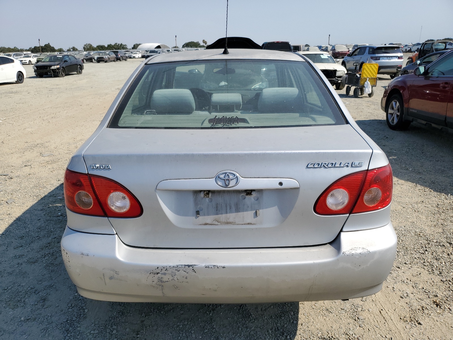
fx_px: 340
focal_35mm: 26
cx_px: 226
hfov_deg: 67.3
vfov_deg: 53.1
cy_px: 170
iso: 50
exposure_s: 1/3333
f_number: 1.5
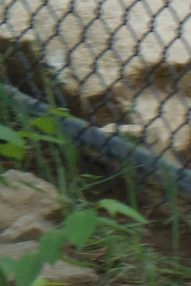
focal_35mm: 947
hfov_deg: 1.5
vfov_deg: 2.2
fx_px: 7524
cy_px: 367
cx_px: 473
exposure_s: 1/60
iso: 80
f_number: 5.1
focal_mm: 44.9
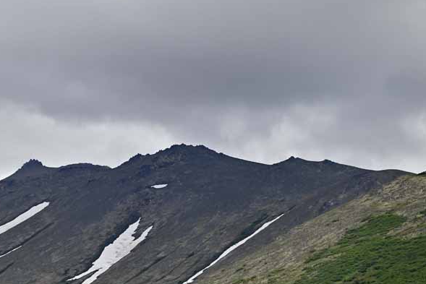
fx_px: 1929
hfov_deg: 12.6
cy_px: 161
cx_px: 140
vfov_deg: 8.4
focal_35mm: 163
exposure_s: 1/640
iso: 100
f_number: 5
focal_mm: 120
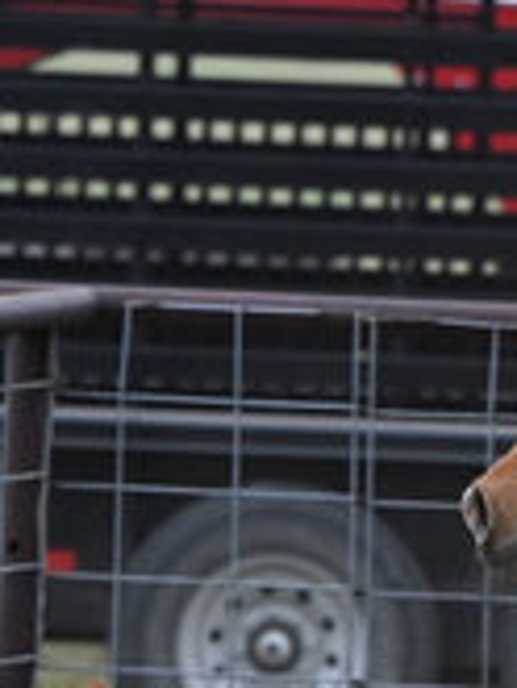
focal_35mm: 746
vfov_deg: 2.7
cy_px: 769
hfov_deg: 2.0
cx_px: 888
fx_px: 14836
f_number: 3.5
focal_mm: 125
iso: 400
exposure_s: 1/250
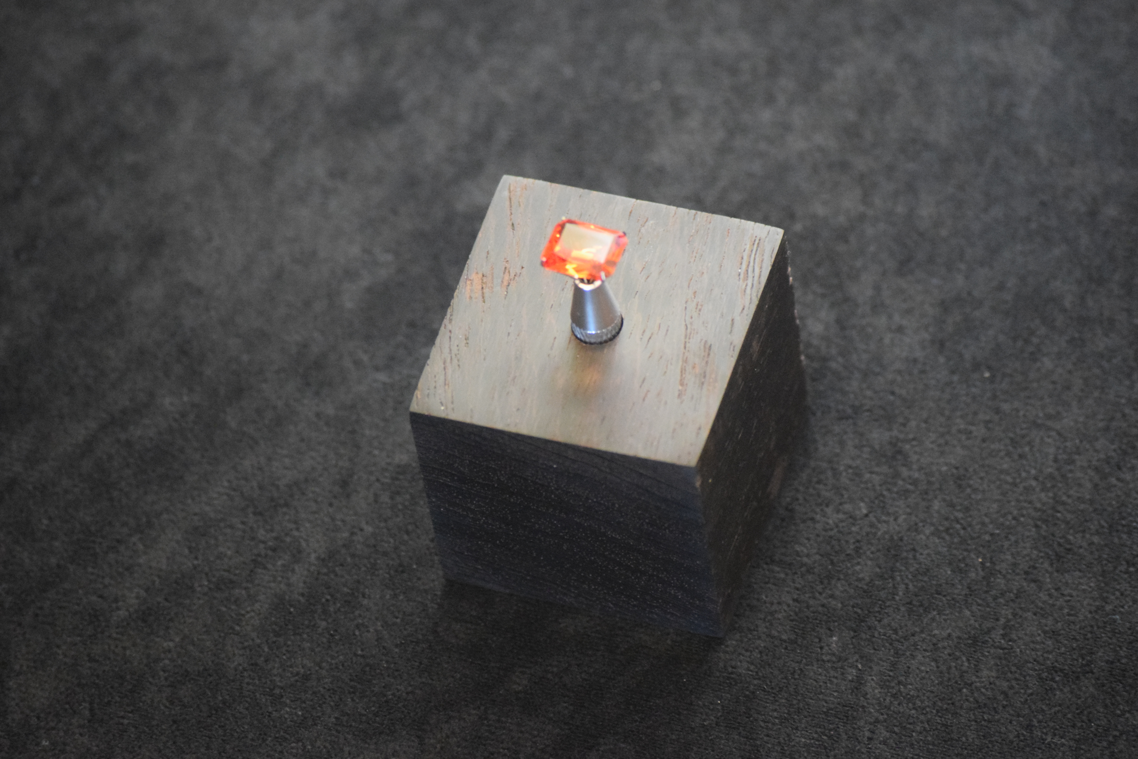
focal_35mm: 232
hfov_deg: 8.9
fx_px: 7349
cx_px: 569
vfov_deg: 5.9
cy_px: 380
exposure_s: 1/50
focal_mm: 155
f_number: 5
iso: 6400
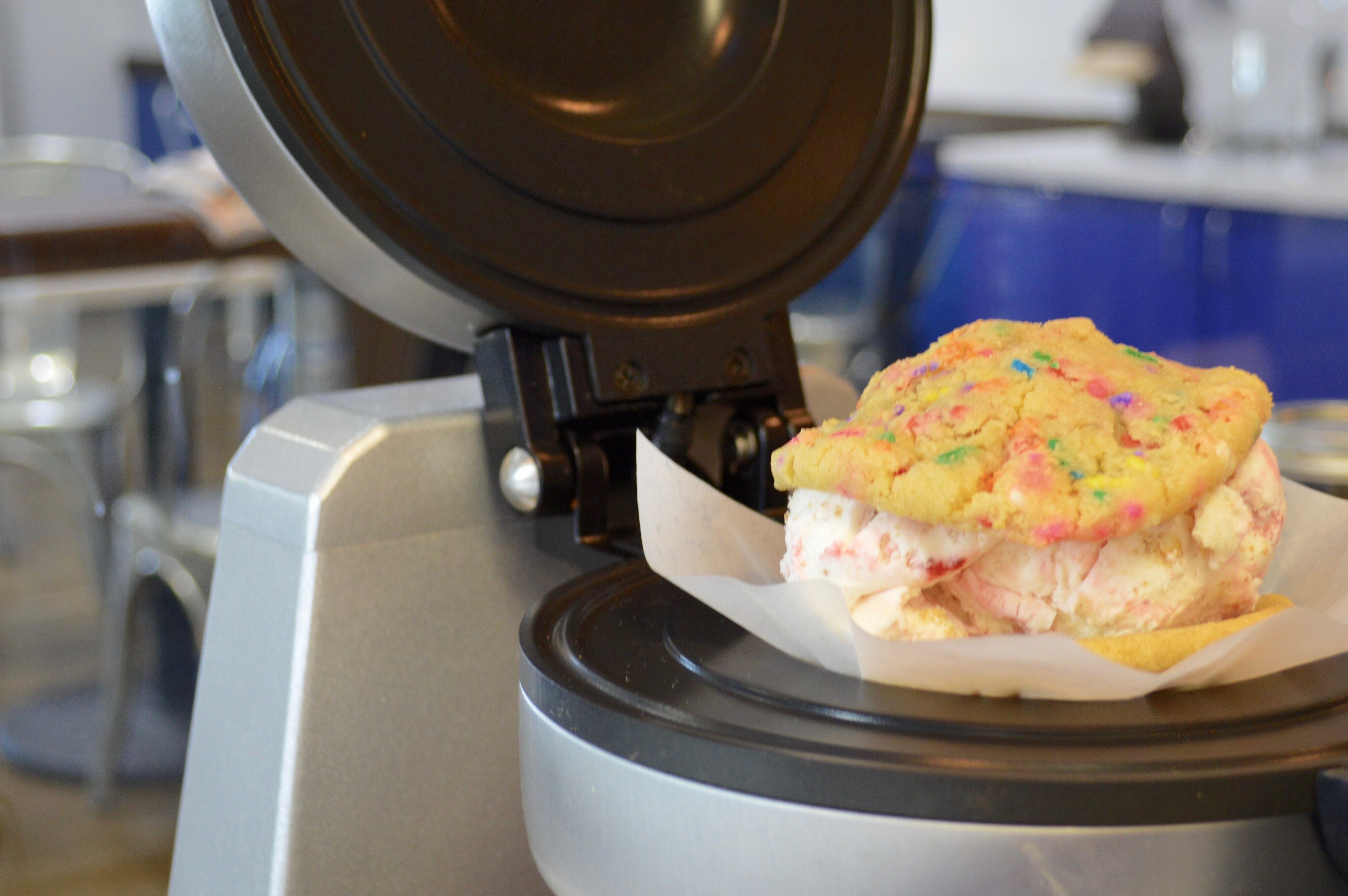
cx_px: 831
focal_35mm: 63
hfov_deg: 31.8
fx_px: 2357
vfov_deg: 21.5
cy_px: 384
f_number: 4.5
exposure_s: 1/25
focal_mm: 28
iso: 400
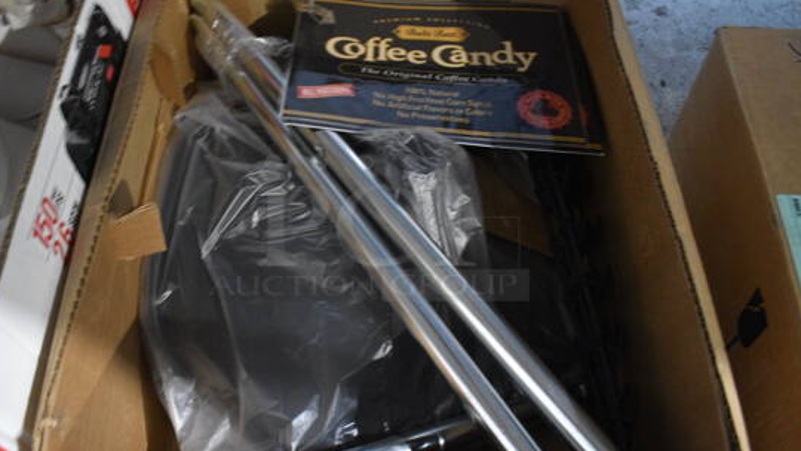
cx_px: 365
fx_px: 680
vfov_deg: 36.7
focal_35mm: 32
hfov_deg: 60.9
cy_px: 223
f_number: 3.5
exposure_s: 1/30
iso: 2800
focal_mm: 18
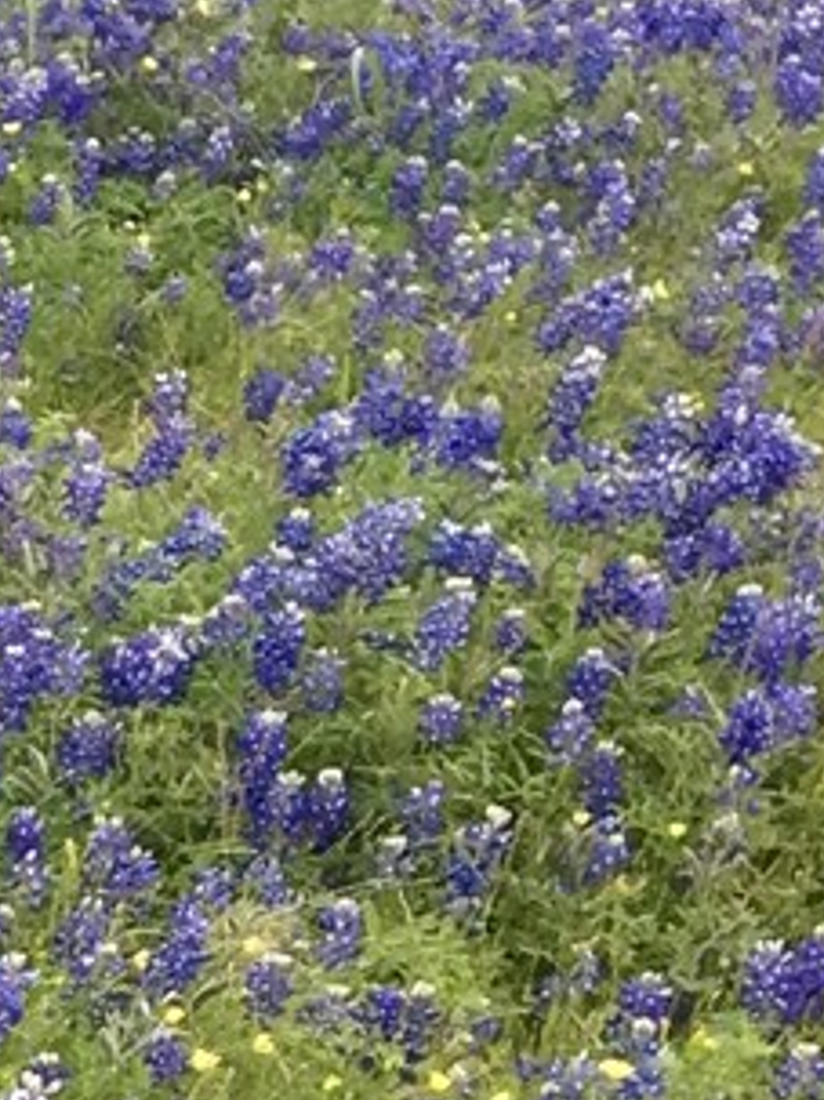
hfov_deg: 6.8
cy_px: 2287
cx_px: -1840
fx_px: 6130
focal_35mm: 193
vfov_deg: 9.5
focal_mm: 4.15
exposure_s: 1/463
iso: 25
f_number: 2.2
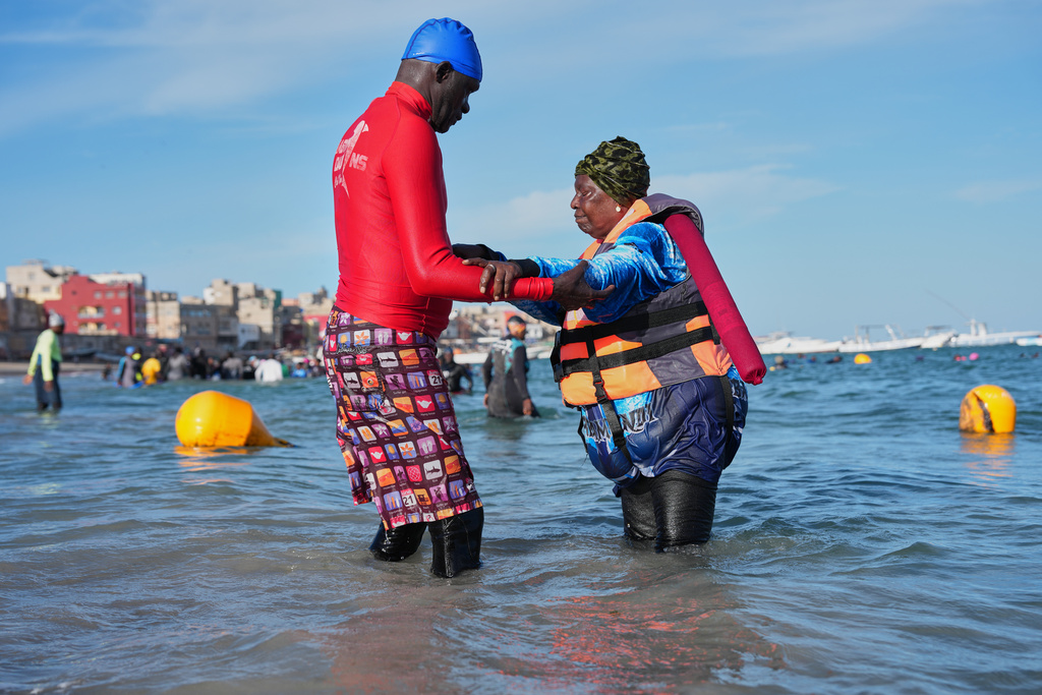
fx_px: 1360
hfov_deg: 41.9
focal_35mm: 47
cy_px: 348
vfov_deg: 28.7
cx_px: 521
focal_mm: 47
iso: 100
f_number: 4
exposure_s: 1/1000
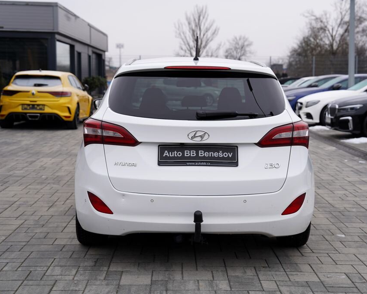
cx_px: 199
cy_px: 147
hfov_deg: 31.9
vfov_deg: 25.8
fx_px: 641
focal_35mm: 59
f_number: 4
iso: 100
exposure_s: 1/125
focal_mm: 52
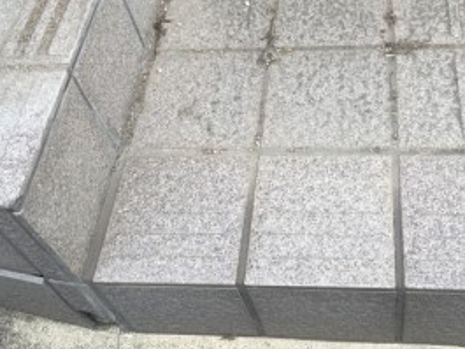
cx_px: 307
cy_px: 76
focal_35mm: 47
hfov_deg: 40.0
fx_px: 632
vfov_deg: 30.3
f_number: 2.2
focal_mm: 4.15
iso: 25
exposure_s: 1/382
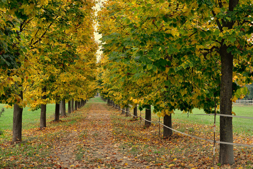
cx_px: 126
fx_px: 351
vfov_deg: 27.0
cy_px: 84
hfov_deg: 39.6
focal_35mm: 50
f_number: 9
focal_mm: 50
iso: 140
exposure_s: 1/25
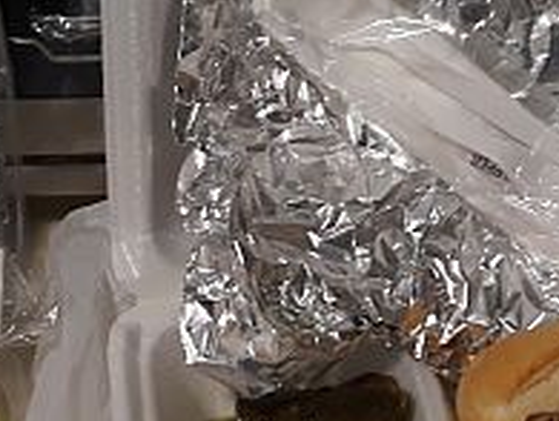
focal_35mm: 86
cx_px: 152
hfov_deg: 22.5
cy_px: 272
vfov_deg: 17.2
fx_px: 1391
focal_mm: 3.7
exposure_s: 1/40
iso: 125
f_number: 1.7
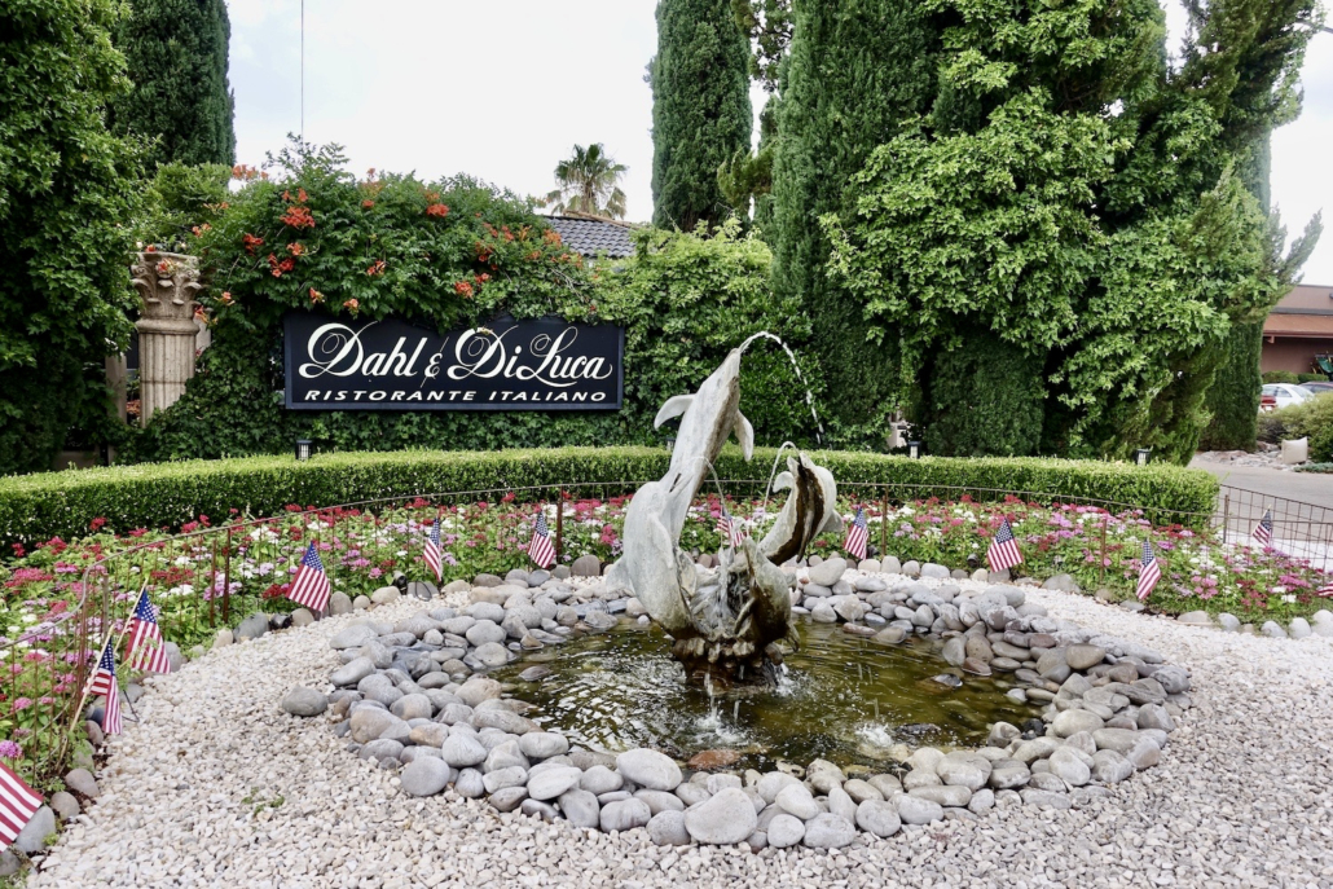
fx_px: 1000
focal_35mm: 27
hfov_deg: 67.4
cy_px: 444
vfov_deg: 47.9
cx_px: 666
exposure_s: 1/80
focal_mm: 10.07
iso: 125
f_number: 4
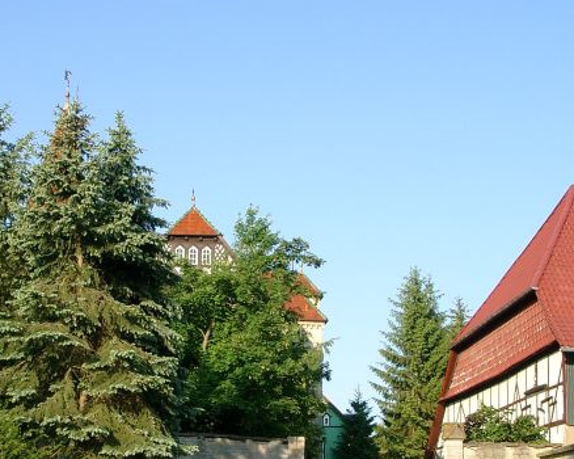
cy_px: 271
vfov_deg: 23.1
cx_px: 240
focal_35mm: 66
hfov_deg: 28.7
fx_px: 1121
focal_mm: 7.69
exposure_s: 1/296
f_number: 4
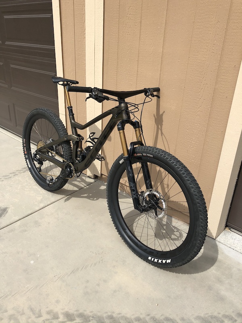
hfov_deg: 49.7
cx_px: 121
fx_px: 261
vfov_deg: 63.4
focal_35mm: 28
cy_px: 162
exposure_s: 1/1919
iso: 20
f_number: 1.8
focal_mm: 4
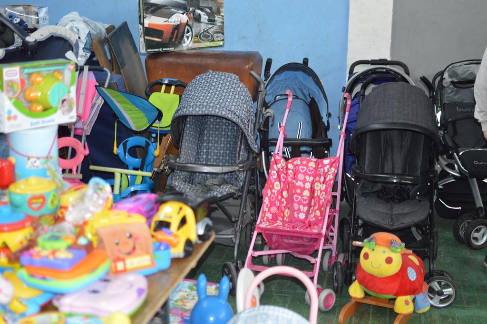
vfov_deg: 25.7
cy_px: 162
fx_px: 710
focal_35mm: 52
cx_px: 244
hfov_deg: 37.9
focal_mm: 35
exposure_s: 1/80
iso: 100
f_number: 1.8
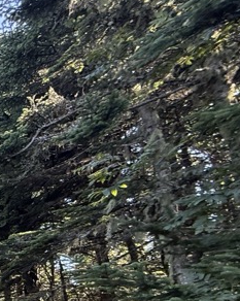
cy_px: 286
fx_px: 427
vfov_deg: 35.8
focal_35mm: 48
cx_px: -269
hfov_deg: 17.8
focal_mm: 2.22
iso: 64
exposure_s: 1/107
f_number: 2.2
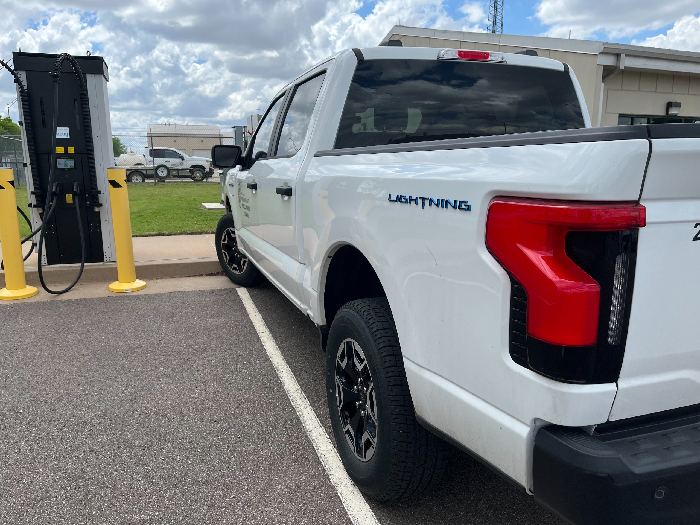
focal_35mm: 26
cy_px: 262
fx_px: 526
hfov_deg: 67.3
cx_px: 350
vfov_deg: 53.1
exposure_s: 1/3215
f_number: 1.6
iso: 50
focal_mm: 5.1
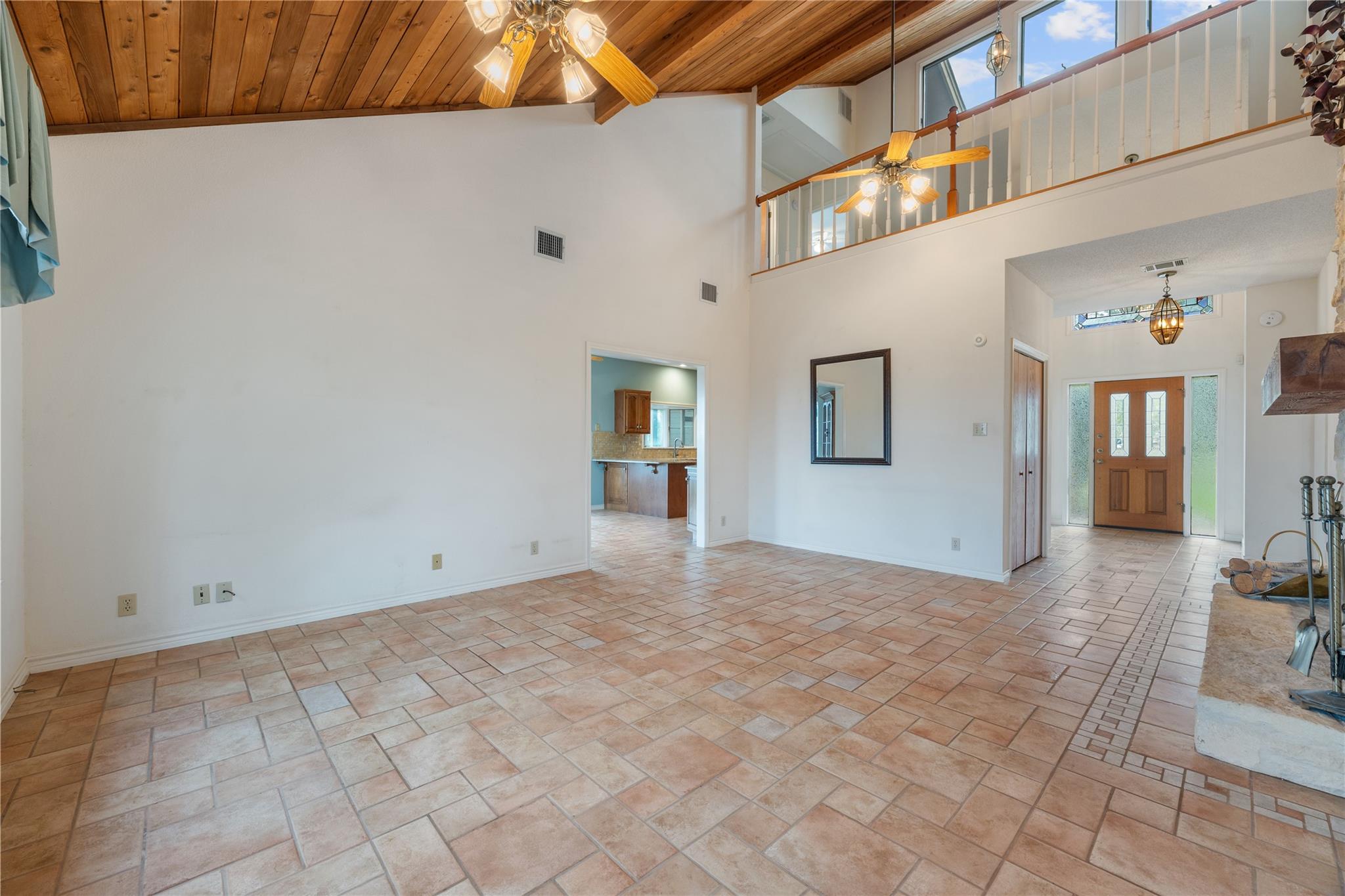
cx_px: 672
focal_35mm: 14
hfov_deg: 104.3
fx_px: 523
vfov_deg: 81.2
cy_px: 448
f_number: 8
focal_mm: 14
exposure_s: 1/1.25
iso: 250
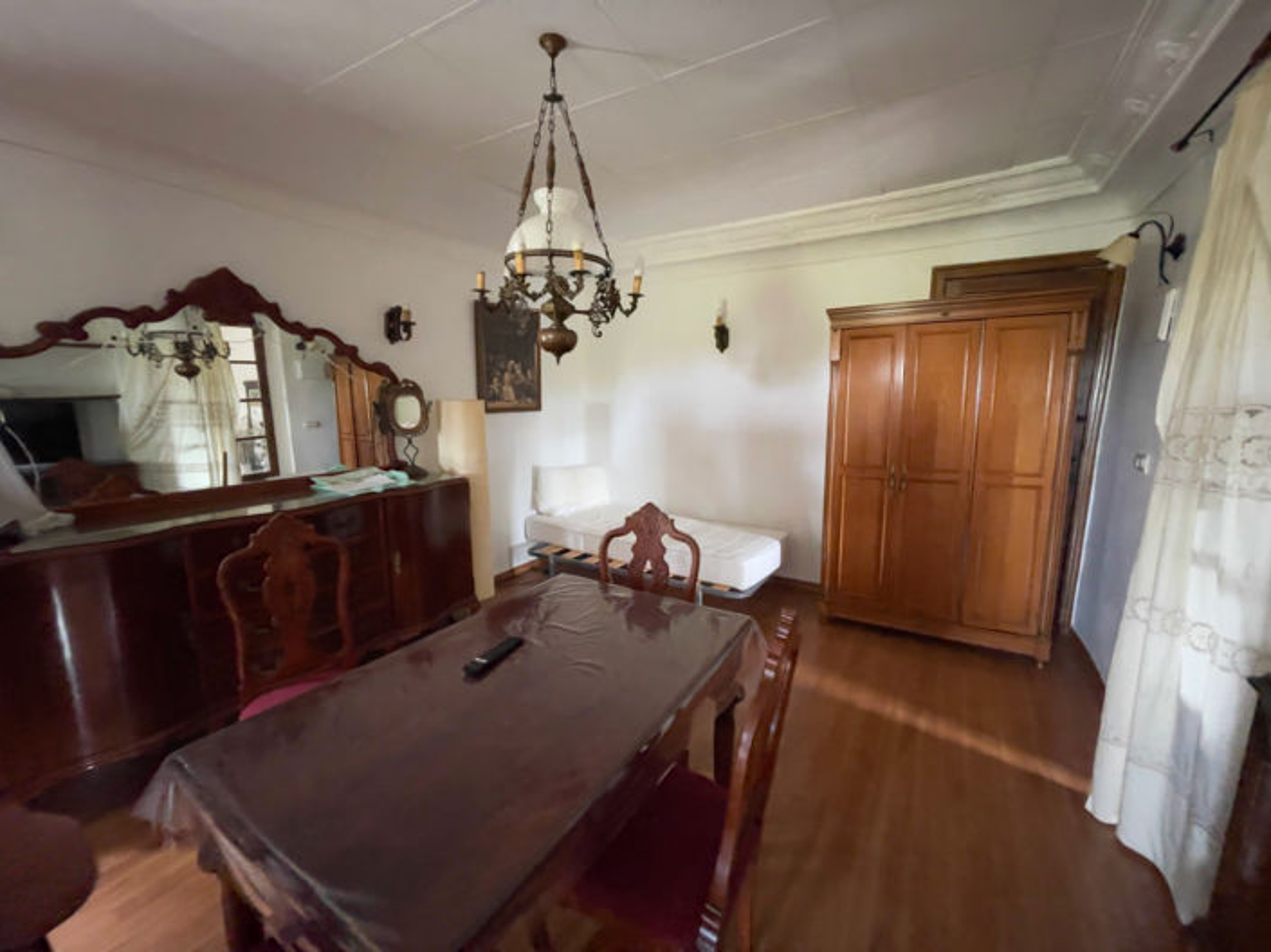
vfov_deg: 89.9
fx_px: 477
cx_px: 636
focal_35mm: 13
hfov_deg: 106.2
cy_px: 476
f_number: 2.4
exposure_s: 1/40
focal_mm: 1.54
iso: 1250
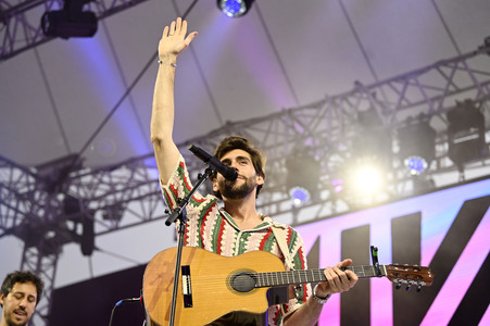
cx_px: 245
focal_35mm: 80
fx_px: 1088
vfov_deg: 17.0
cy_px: 163
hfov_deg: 25.4
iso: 2000
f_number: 3.5
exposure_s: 1/2000
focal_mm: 80
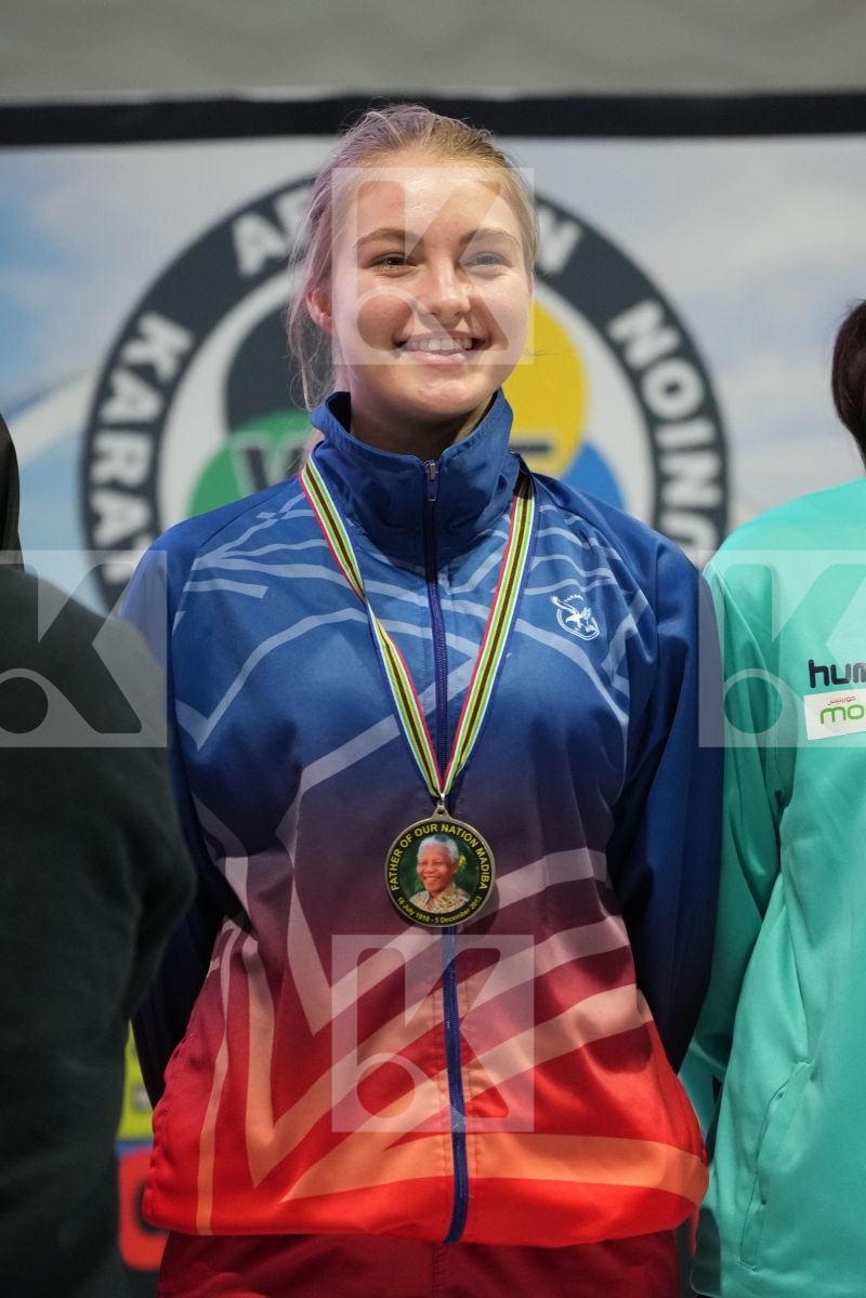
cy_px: 649
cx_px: 433
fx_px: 10824
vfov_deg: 6.9
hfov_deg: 4.6
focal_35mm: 300
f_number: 2.8
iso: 3200
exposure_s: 1/250
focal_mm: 200
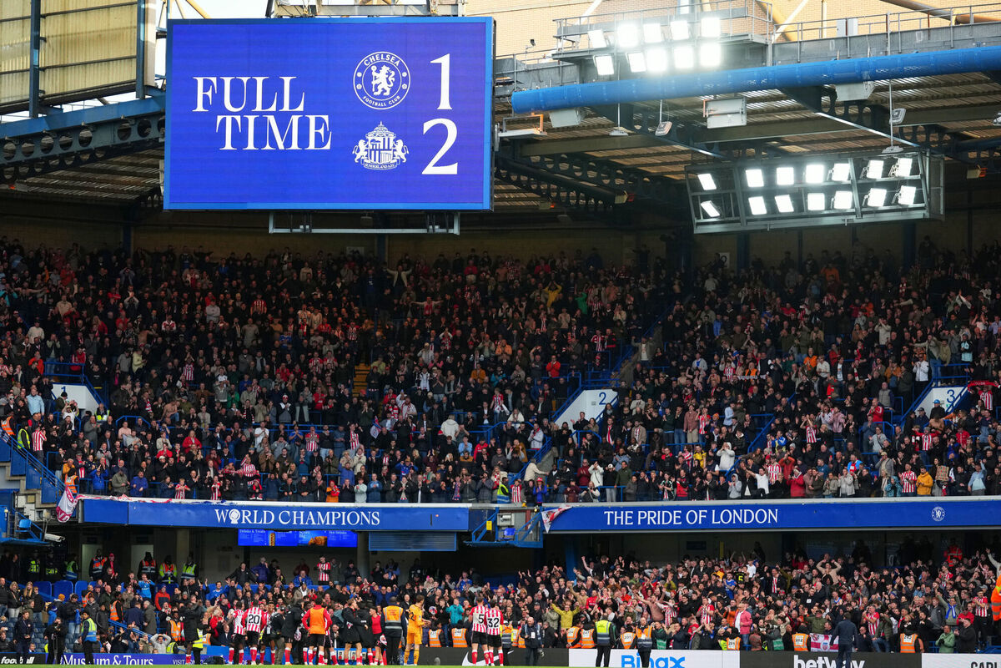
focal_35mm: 143
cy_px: 334
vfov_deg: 9.6
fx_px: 3976
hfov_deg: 14.3
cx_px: 500
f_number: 2.8
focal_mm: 143
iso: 1250
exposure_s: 1/2000
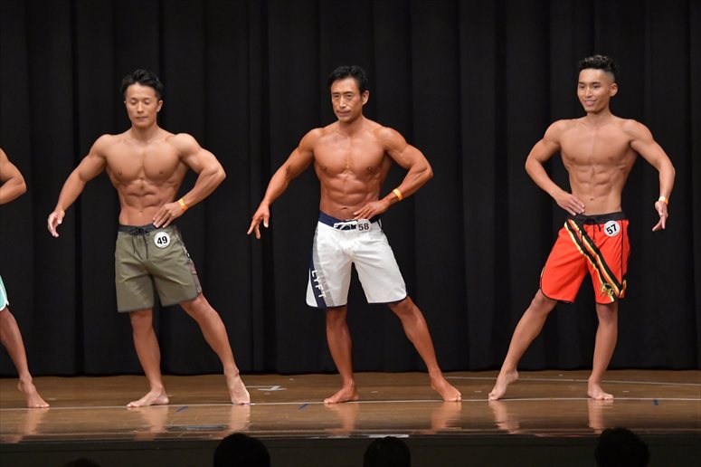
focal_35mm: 202
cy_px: 234
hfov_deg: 10.2
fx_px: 3932
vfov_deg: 6.8
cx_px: 350
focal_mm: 135
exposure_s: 1/400
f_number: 5.6
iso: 6400
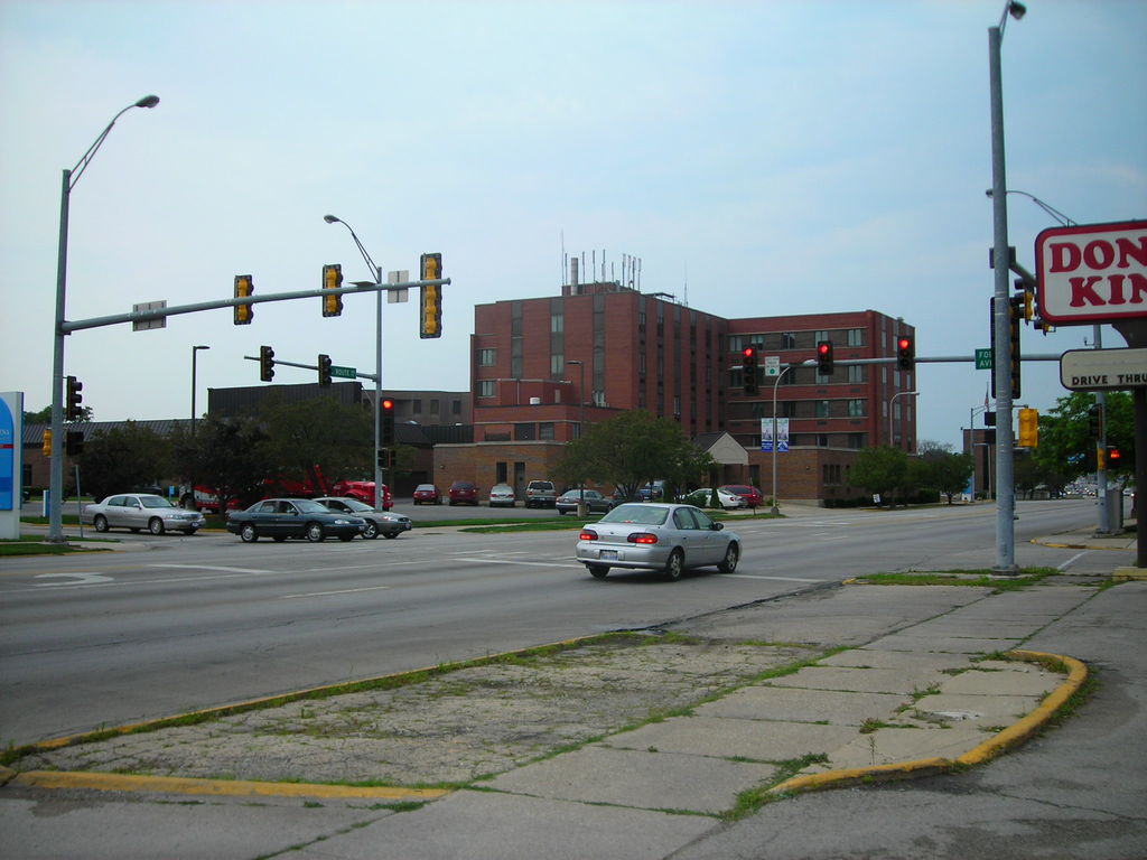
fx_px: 1259
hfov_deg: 49.0
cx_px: 574
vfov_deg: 37.7
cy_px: 430
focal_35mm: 38
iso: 50
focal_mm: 6.3
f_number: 3.2
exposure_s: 1/457
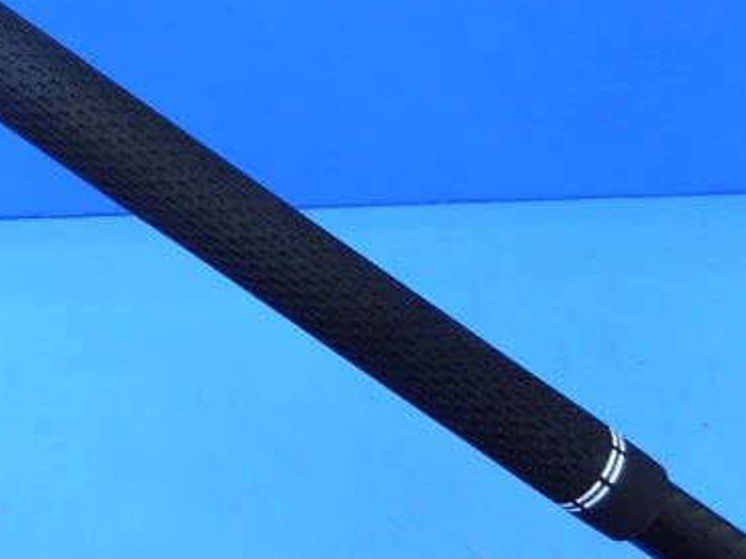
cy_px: 130
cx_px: 114
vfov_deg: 32.9
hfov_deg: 41.3
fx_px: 927
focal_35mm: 43
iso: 140
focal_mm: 4.5
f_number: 3.7
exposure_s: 1/30
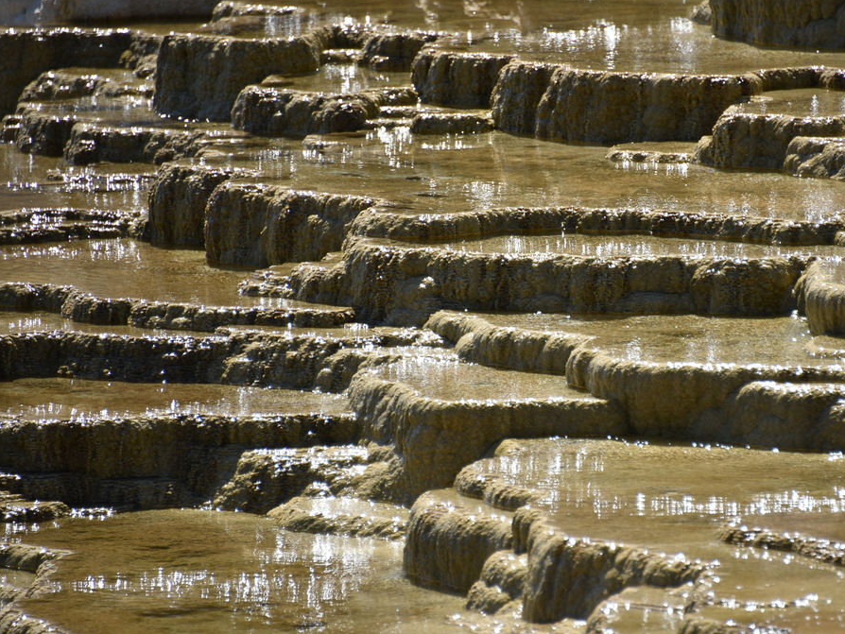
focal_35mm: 413
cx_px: 524
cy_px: 316
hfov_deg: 4.8
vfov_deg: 3.6
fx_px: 10084
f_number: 5.6
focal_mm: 300
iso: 160
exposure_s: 1/640
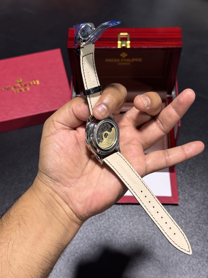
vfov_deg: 39.7
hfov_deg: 30.3
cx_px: 104
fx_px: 385
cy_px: 139
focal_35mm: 48
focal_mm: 6.76
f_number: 1.78
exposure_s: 1/50
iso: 125
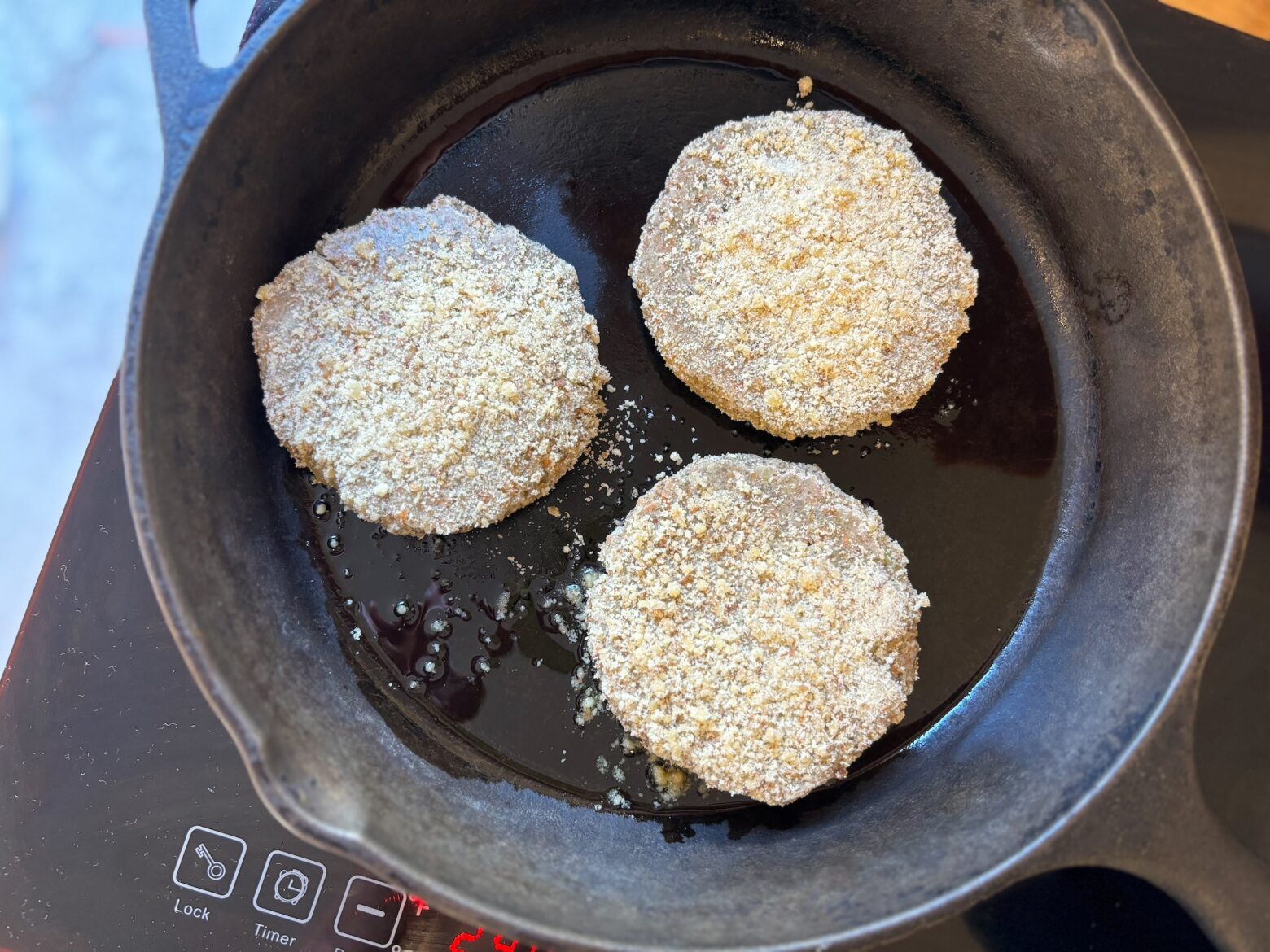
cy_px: 476
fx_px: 954
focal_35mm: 26
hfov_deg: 67.3
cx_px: 635
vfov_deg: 53.1
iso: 160
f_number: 1.6
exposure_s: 1/60
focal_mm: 5.96
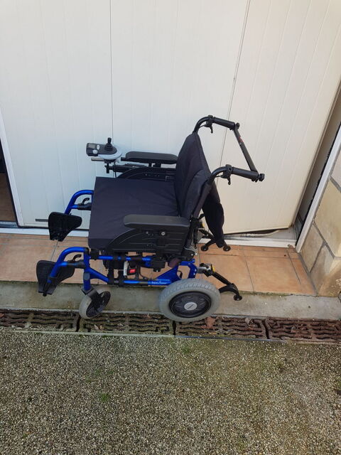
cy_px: 228
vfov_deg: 67.3
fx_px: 341
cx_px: 170
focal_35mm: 26
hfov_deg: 53.1
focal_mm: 4.2
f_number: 1.7
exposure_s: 1/145
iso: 40
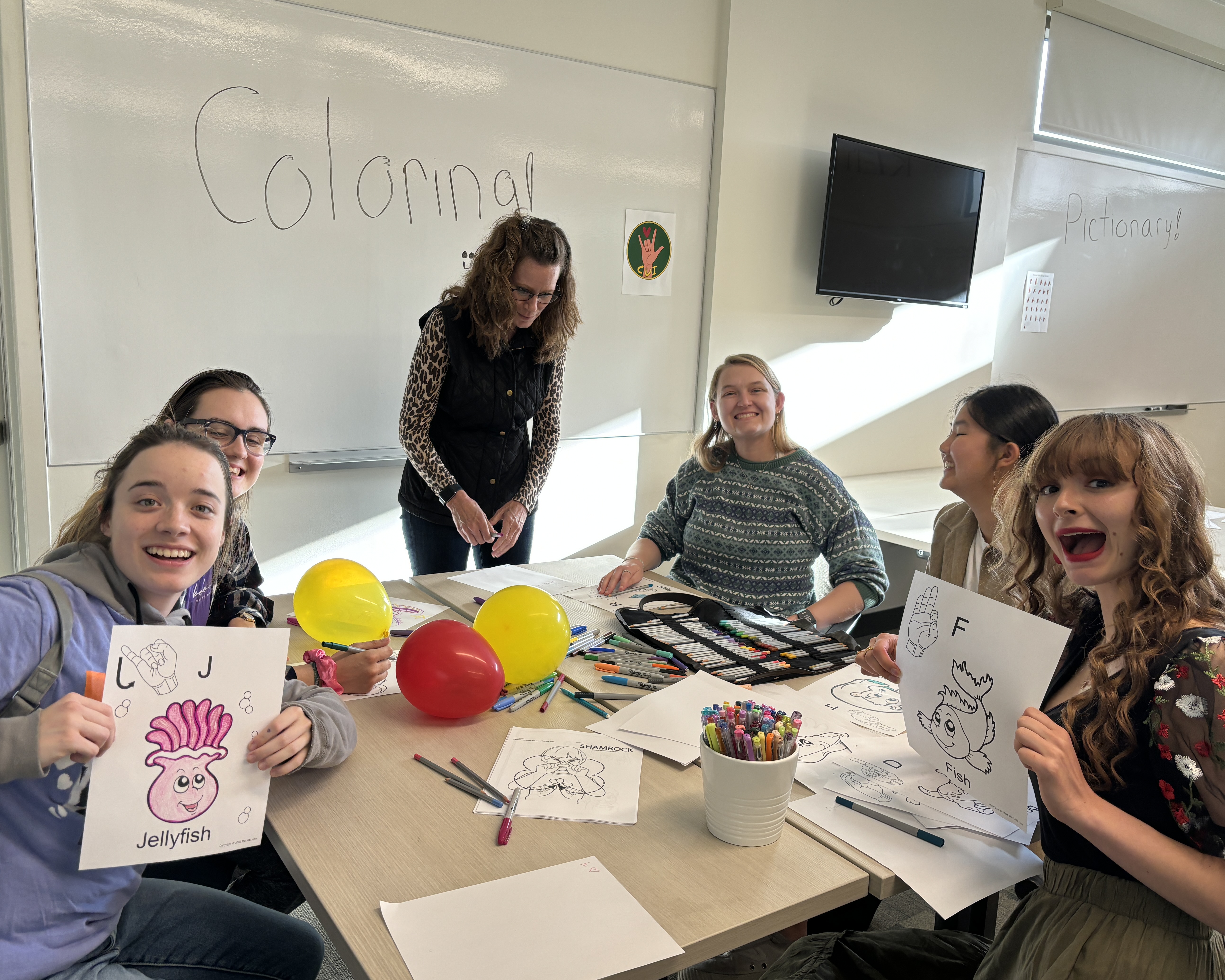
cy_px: 484
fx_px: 1015
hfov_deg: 62.2
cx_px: 597
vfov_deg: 51.5
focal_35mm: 28
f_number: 1.6
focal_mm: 5.96
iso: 100
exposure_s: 1/120
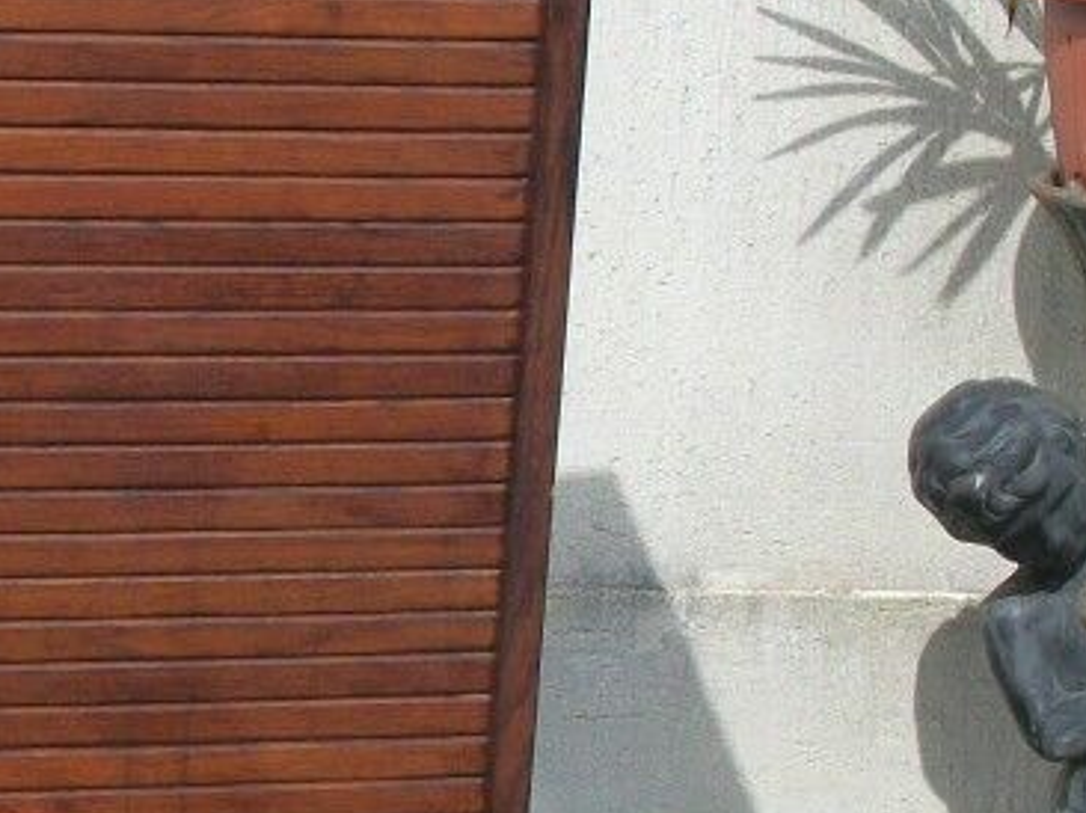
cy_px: 629
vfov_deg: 13.2
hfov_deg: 17.4
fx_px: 3511
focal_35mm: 112
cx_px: 163
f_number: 8.8
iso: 80
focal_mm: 5.7
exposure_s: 1/160
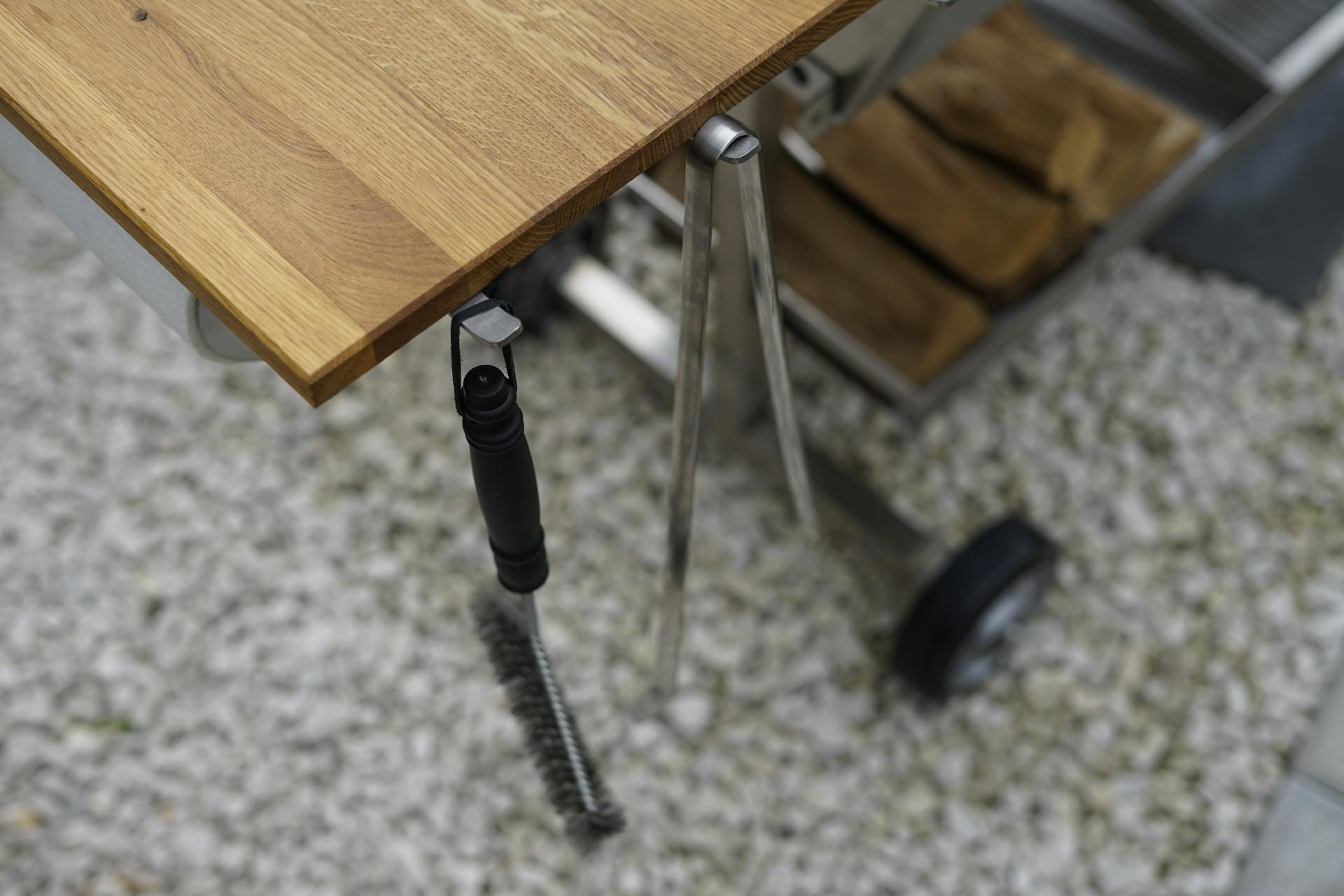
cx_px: 672
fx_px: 1867
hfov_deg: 39.6
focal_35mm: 50
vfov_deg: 27.0
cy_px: 448
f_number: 3.2
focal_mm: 50
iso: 100
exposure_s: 1/250
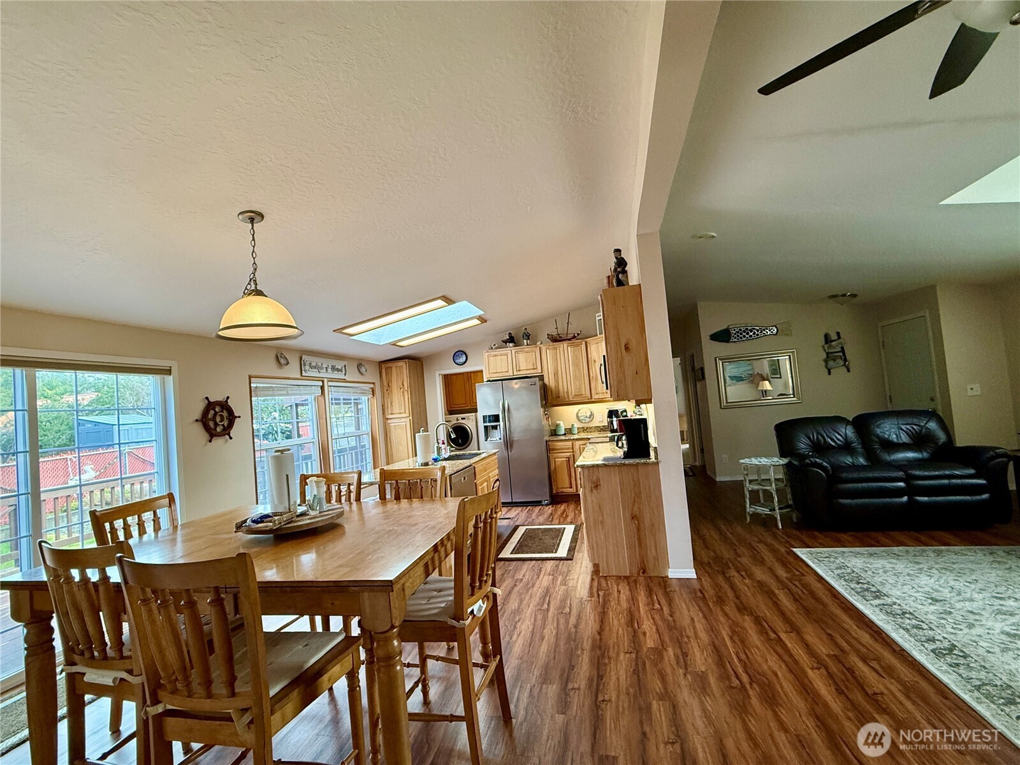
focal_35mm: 14
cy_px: 382
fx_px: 412
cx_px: 510
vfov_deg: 85.6
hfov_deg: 102.1
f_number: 2.2
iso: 250
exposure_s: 1/120
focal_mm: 2.22
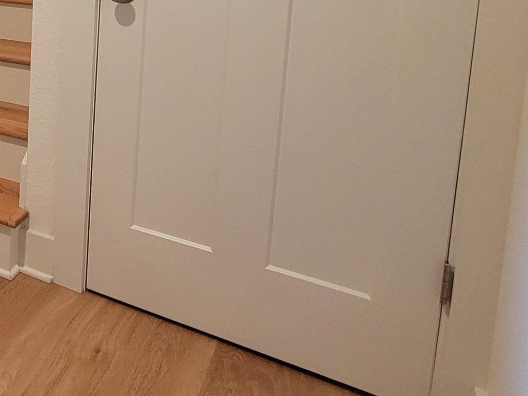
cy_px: 3
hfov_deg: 32.6
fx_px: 595
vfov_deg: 33.7
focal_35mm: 39
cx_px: -192
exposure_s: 1/60
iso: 400
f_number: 2.2
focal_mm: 2.2
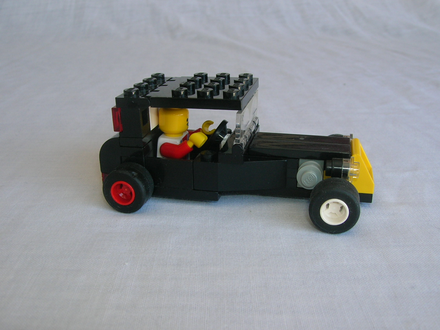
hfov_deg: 51.4
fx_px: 458
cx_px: 220
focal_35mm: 36
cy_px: 165
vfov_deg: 39.7
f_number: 4.9
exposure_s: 1/30
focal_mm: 6
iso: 50
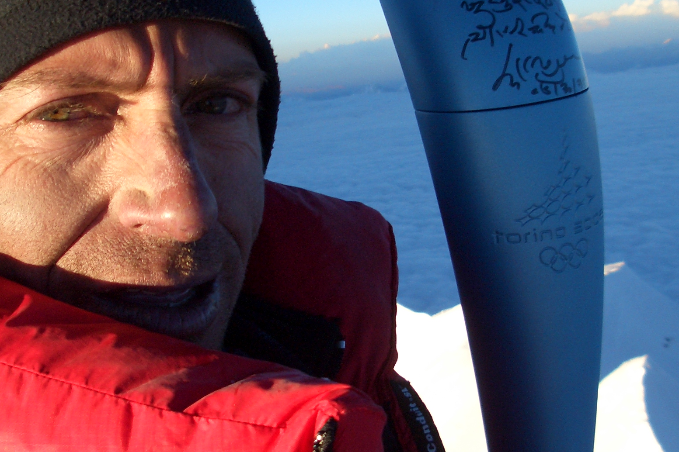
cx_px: 337
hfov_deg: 33.4
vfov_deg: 22.6
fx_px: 1131
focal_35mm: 60
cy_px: 175
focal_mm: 5.8
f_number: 2.6
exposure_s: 1/400
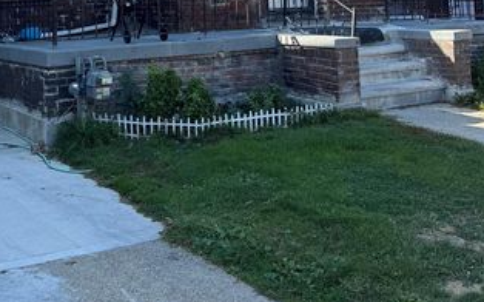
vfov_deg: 21.9
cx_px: 134
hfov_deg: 36.8
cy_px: -73
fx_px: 712
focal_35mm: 54
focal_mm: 6.76
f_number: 1.78
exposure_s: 1/1767
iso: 80
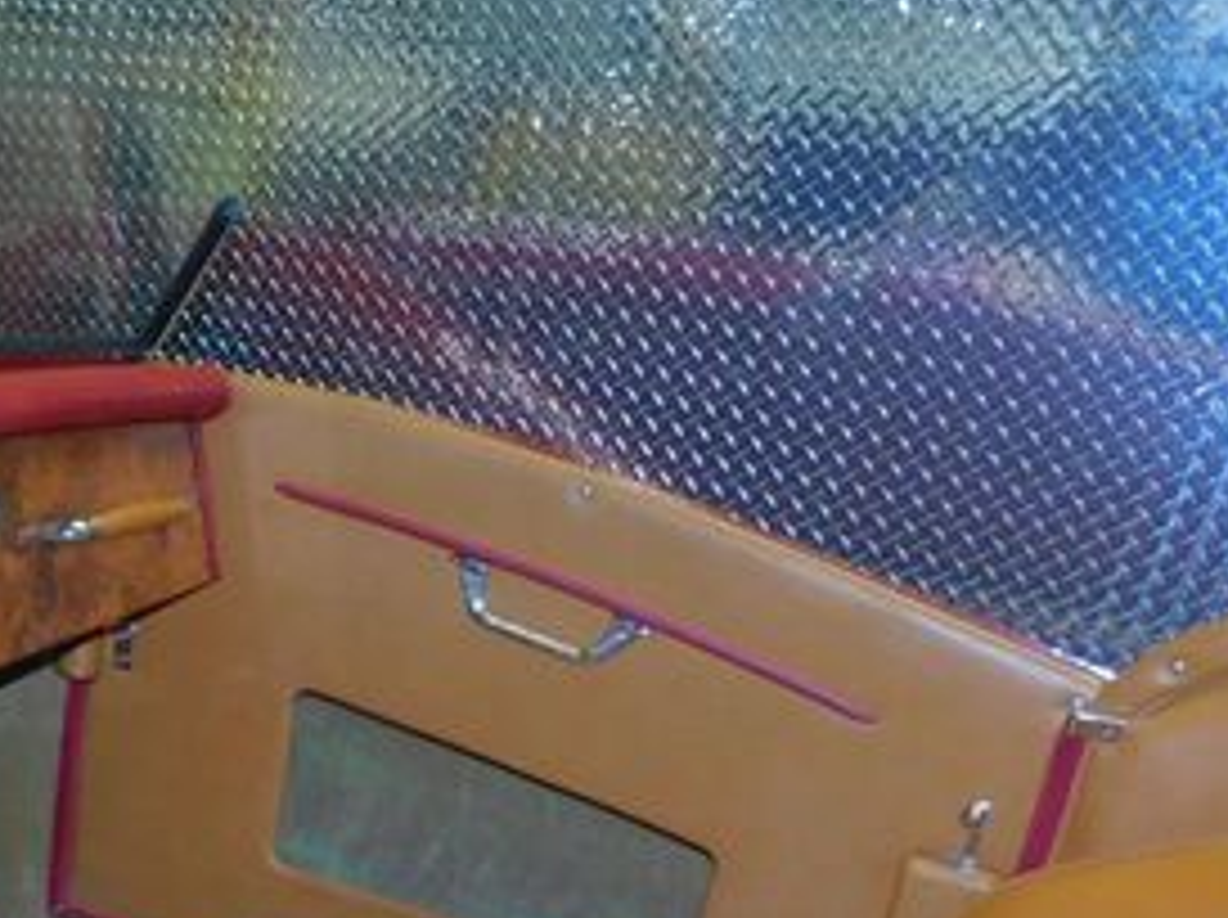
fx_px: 1913
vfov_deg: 25.7
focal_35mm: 54
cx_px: -157
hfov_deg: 31.2
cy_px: 900
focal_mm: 4
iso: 200
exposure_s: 1/30
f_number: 3
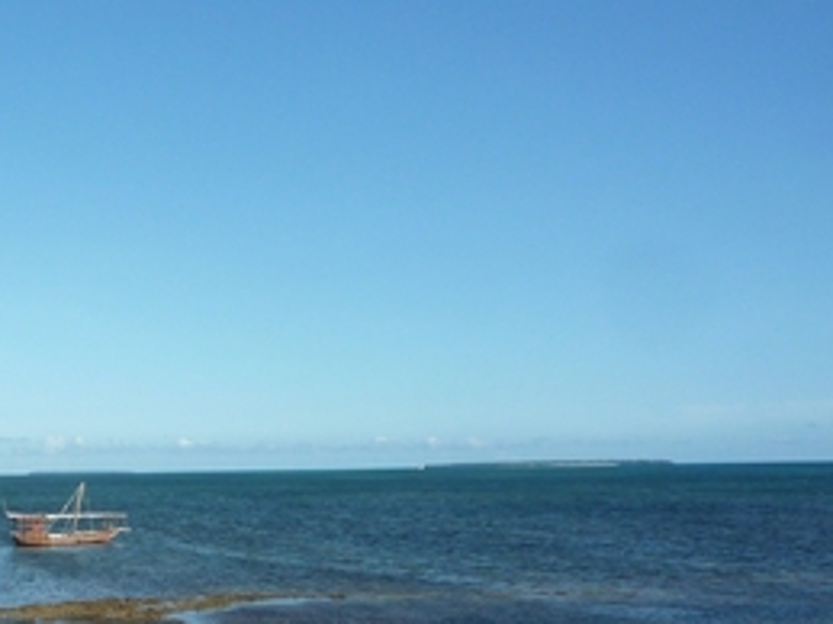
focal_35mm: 58
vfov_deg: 24.8
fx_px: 1395
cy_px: 505
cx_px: 23
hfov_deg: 31.1
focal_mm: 4.4
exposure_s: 1/800
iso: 100
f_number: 4.5
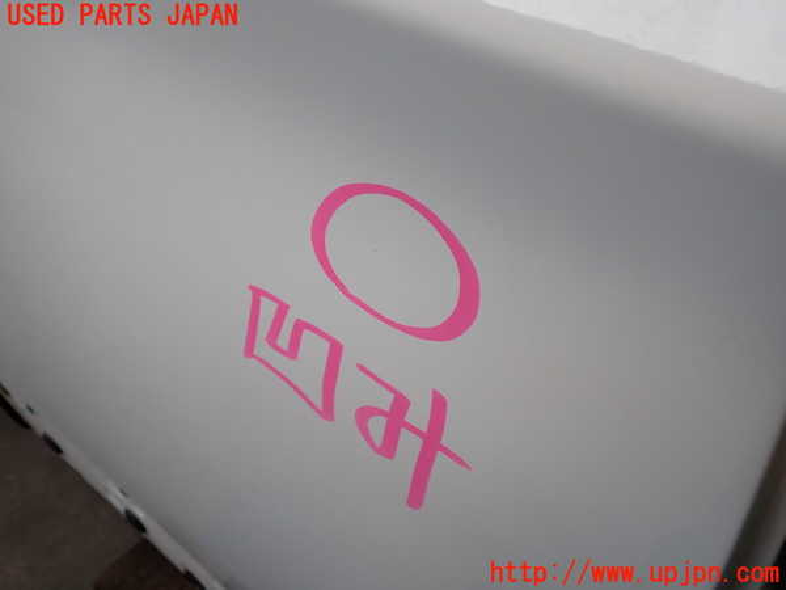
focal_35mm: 30
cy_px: 295
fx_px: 681
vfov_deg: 46.8
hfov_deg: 60.0
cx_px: 393
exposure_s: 1/125
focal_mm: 5.4
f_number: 2.3
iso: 160
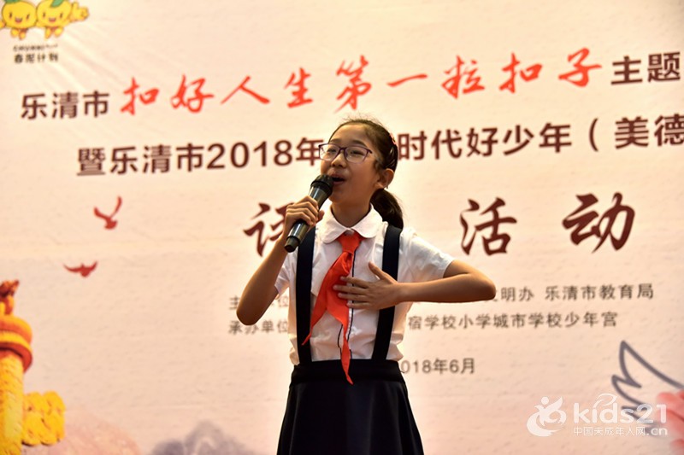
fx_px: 1615
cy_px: 228
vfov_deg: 16.1
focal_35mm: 85
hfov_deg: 23.9
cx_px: 342
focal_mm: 85
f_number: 5
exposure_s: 1/160
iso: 1600
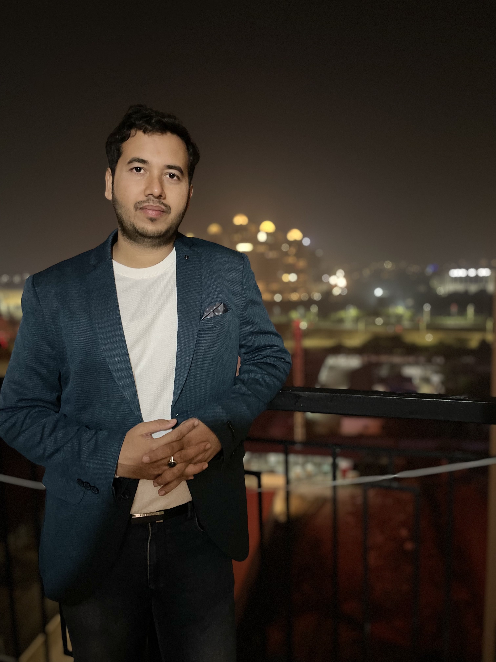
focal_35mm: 26
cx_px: 248
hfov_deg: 53.1
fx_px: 497
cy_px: 331
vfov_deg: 67.3
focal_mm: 4.2
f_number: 1.6
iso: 1000
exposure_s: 1/17
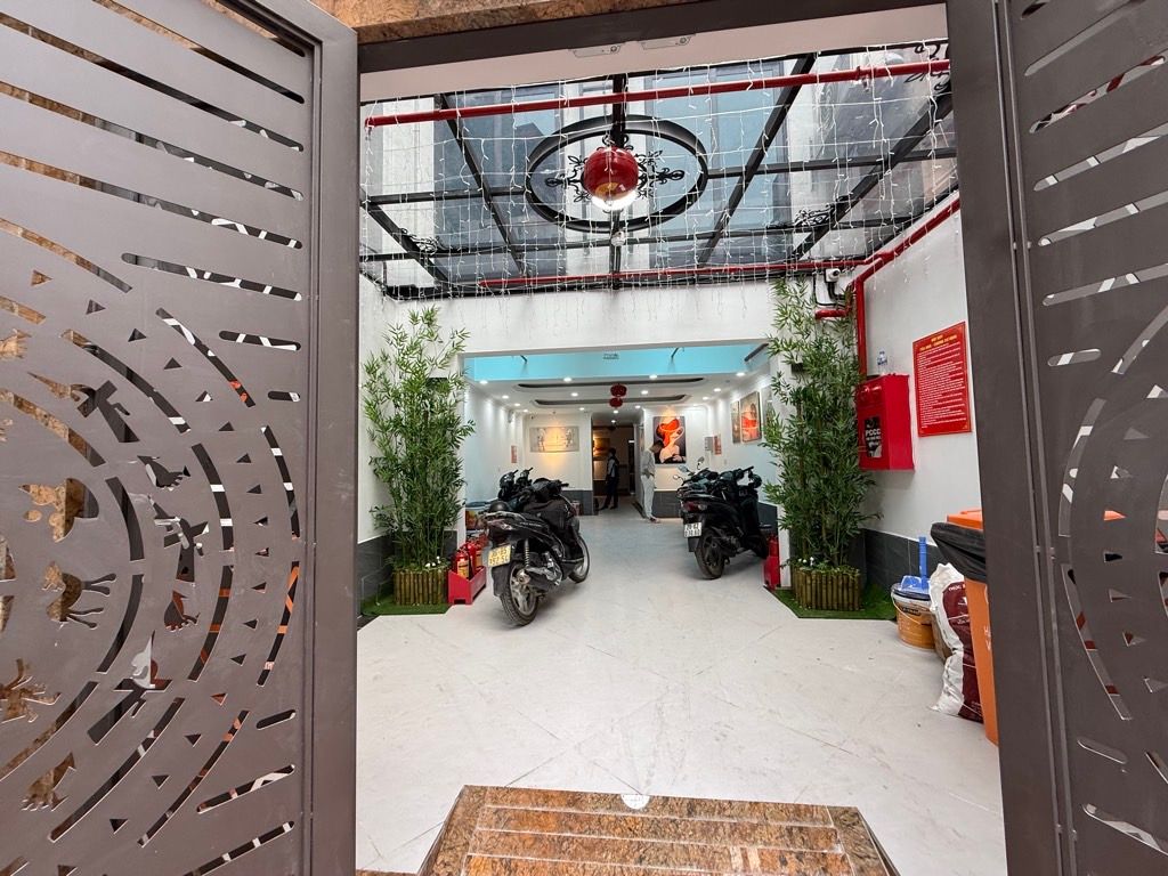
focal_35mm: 14
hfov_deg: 102.1
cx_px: 584
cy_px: 438
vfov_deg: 85.7
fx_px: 472
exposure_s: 1/99
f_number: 2.2
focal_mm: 2.22
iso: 125
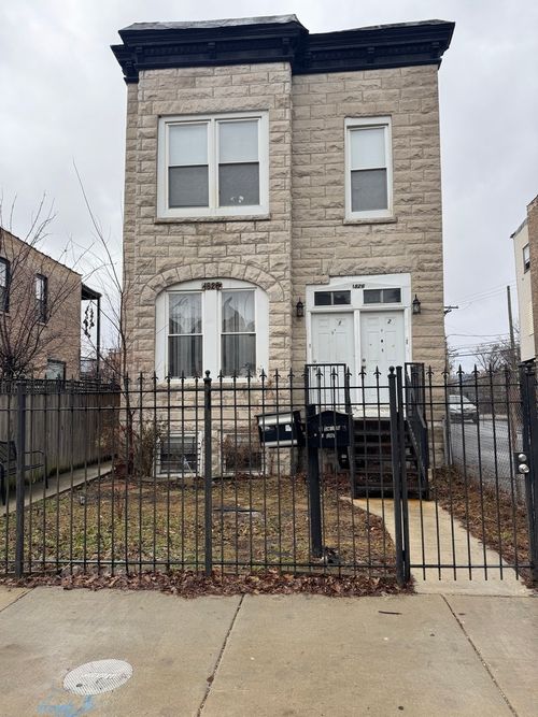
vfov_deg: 71.6
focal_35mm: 24
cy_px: 358
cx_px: 269
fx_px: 498
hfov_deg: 56.8
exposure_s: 1/995
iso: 80
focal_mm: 6.76
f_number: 1.78
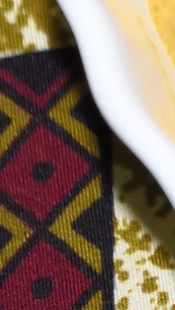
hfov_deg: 3.0
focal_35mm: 382
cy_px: -218
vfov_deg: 5.6
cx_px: 783
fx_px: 3147
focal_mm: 70
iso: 3200
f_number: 5
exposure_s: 1/30
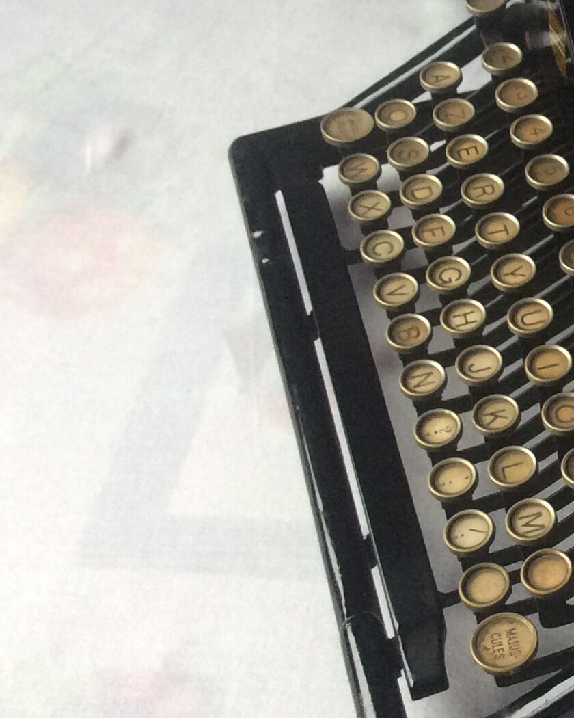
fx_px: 1635
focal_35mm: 77
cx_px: 836
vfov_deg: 24.5
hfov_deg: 18.0
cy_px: 190
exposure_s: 1/25
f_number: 2.4
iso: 80
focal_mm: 3.3
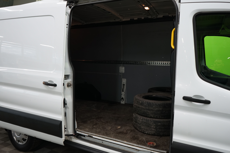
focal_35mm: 28
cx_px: 115
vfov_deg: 46.4
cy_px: 76
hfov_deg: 65.5
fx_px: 179
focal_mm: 28
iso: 800
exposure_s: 1/50
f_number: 5.6
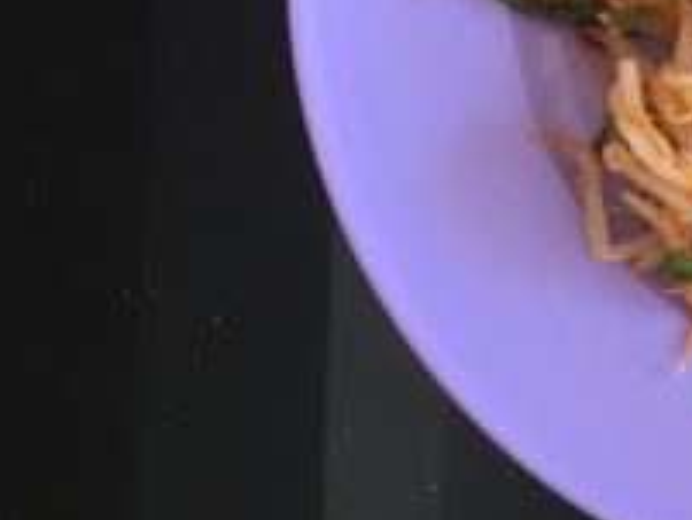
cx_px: 1174
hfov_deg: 16.7
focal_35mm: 101
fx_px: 2020
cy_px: 64
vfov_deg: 14.5
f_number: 2.2
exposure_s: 1/33
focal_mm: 4.15
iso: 50
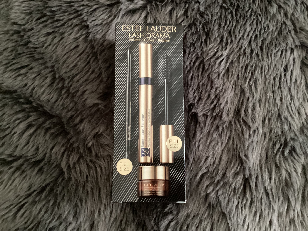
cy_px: 116
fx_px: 276
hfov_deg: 58.4
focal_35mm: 31
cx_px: 154
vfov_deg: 45.4
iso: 640
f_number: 2.4
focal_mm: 3.3
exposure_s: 1/17
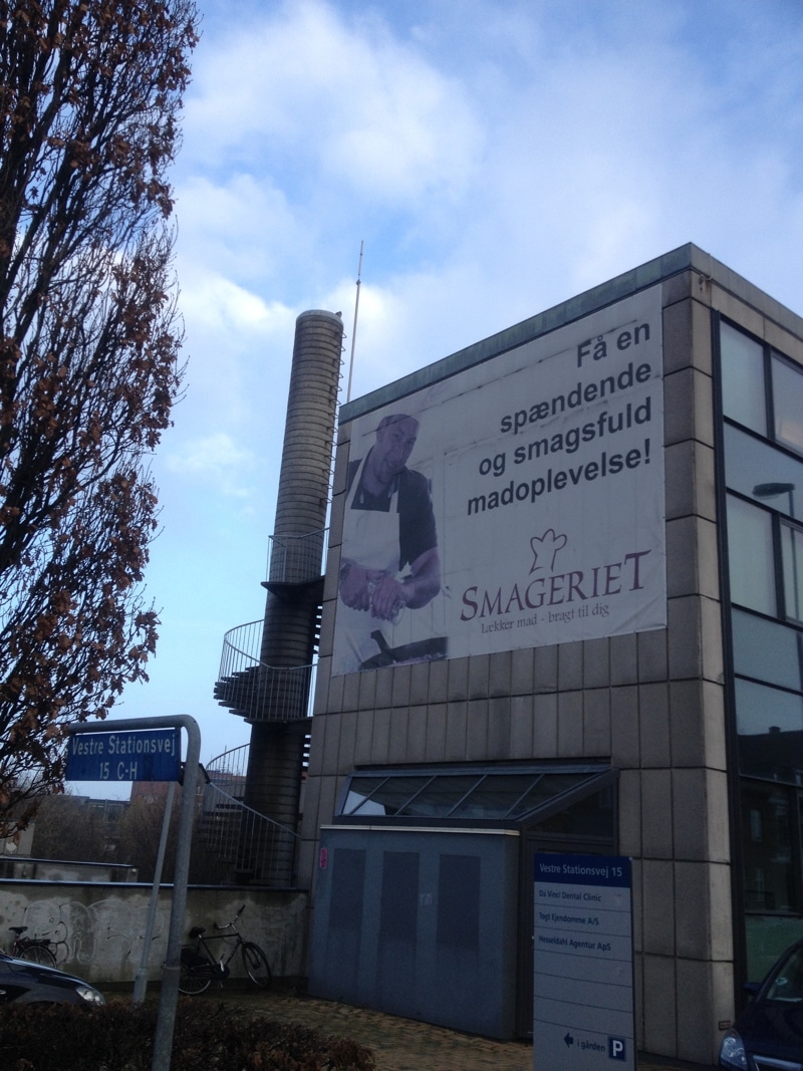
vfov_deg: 52.6
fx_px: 1083
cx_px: 402
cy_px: 536
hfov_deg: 40.7
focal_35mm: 35
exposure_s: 1/480
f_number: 2.4
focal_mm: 4.28
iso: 50
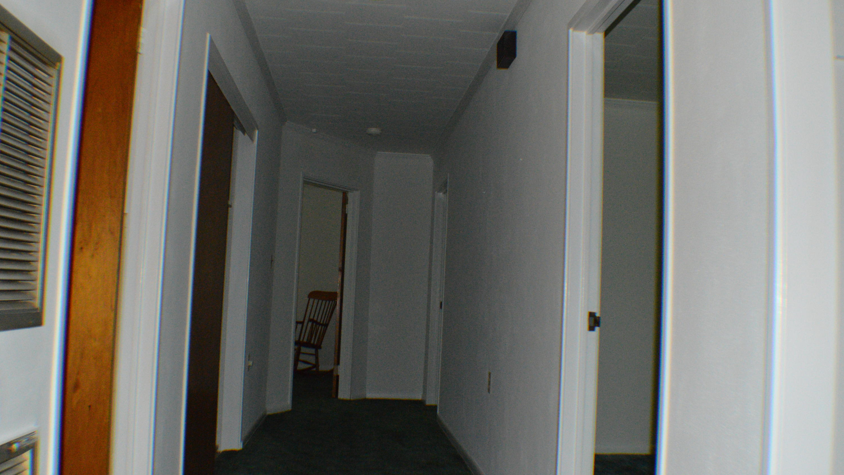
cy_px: 215
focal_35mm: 44
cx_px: 422
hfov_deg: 46.4
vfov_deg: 27.1
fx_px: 985
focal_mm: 28
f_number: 4.5
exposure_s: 1/60
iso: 3200
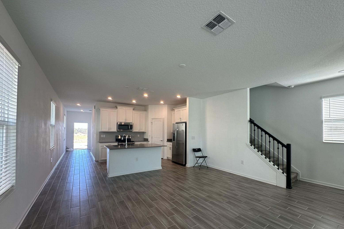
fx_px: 143
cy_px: 129
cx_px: 173
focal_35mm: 15
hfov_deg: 100.4
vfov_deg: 77.0
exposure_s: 1/120
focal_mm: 2.22
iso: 64
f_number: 2.2
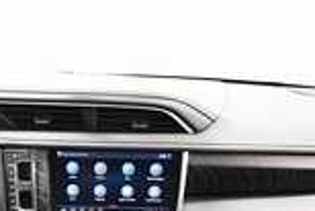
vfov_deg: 29.8
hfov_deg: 48.7
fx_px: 342
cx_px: 106
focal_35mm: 39
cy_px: 247
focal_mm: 10
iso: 5000
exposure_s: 1/60
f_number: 4.5
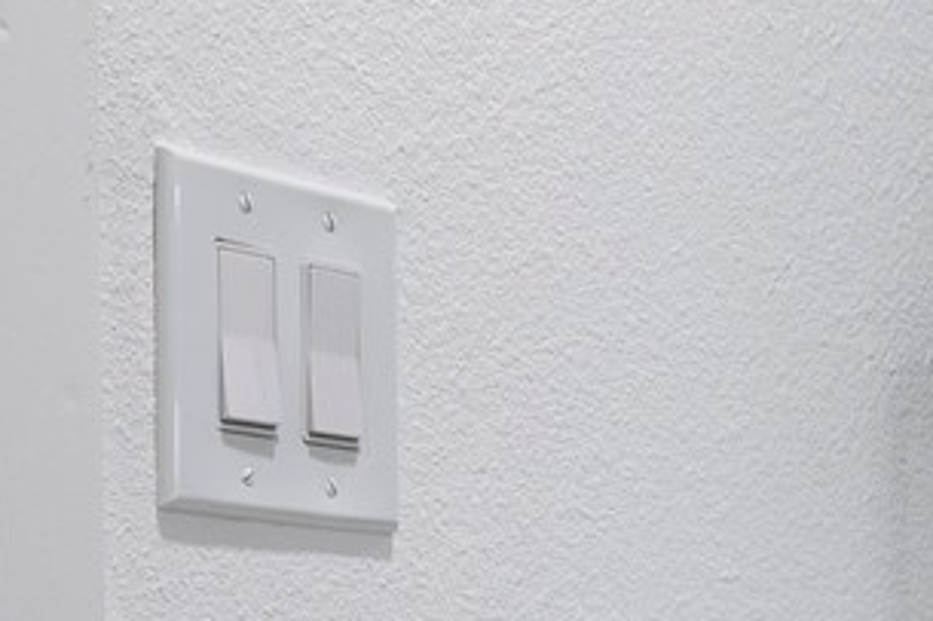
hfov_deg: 17.9
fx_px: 2953
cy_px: 826
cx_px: 600
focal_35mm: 114
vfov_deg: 11.7
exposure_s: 1/8
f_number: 9
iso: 100
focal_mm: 16
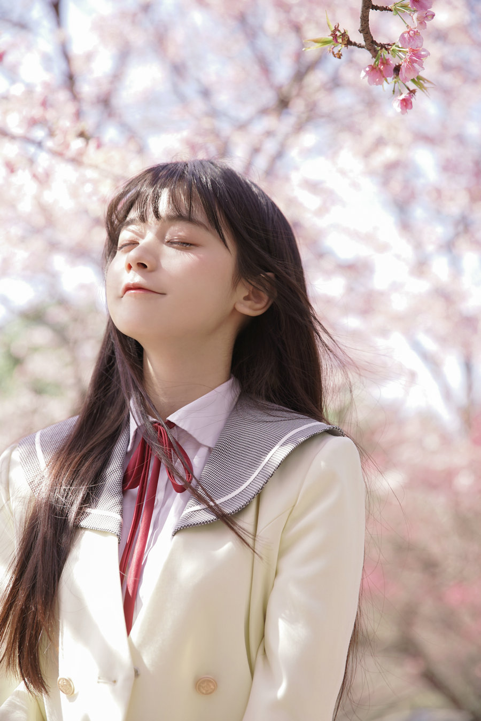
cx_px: 240
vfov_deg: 28.8
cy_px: 360
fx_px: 1403
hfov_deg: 19.5
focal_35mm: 70
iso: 100
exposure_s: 1/200
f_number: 3.5
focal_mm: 70
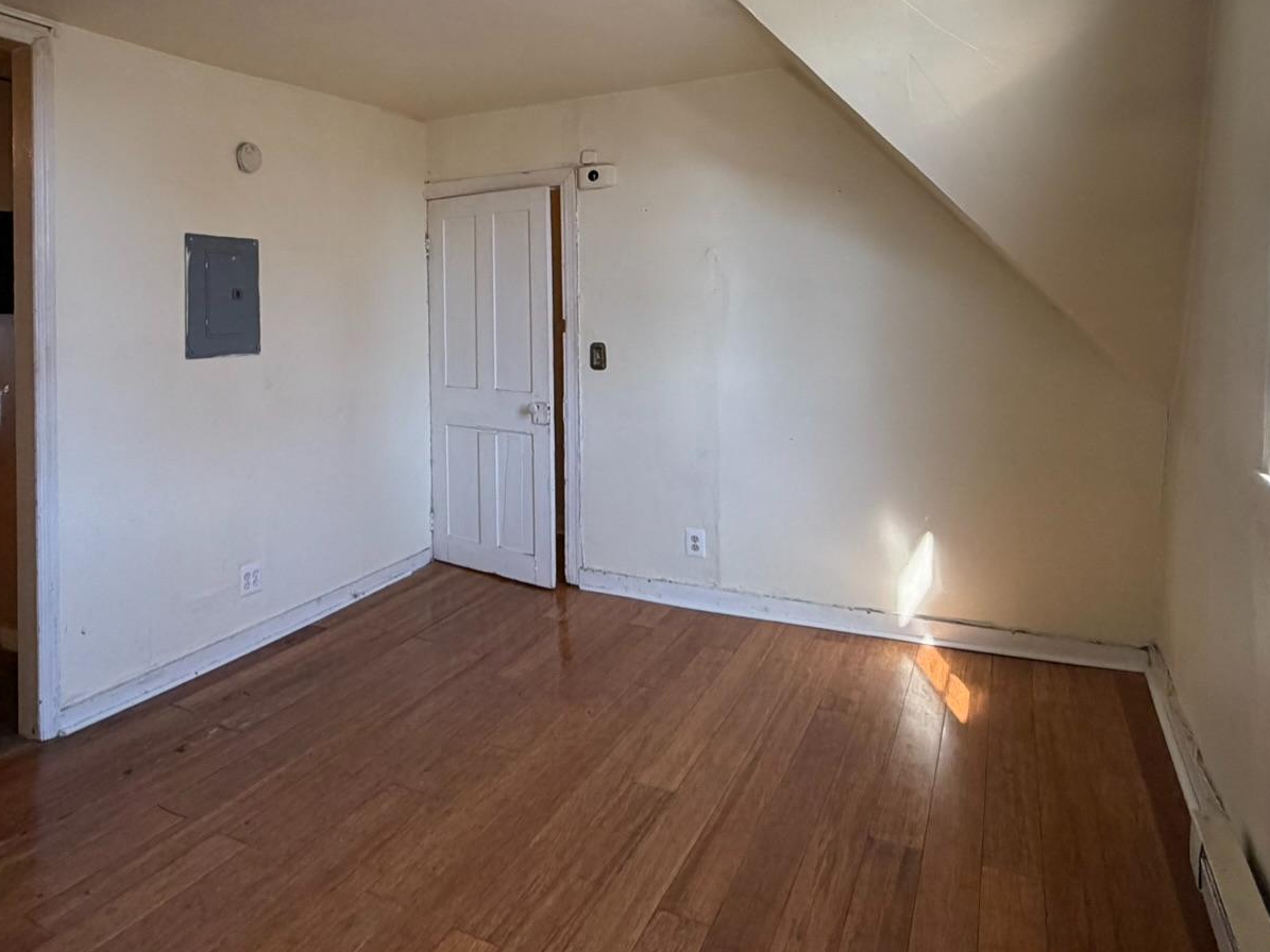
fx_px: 880
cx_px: 467
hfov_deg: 70.3
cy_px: 296
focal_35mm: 24
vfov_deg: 55.3
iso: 200
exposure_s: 1/121
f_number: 2.2
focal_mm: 2.22
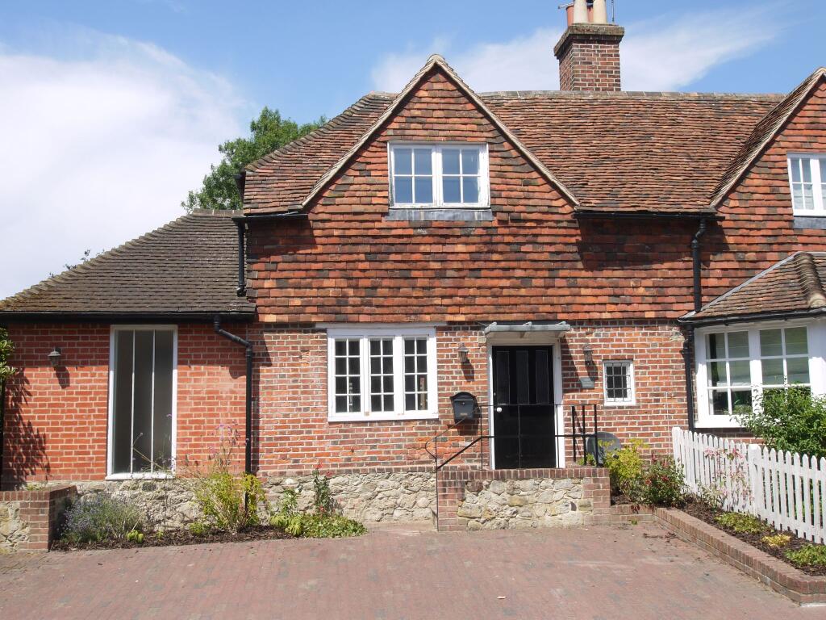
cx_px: 413
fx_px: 859
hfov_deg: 51.4
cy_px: 310
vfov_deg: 39.7
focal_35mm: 36
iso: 100
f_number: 11
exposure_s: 1/160
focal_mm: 18
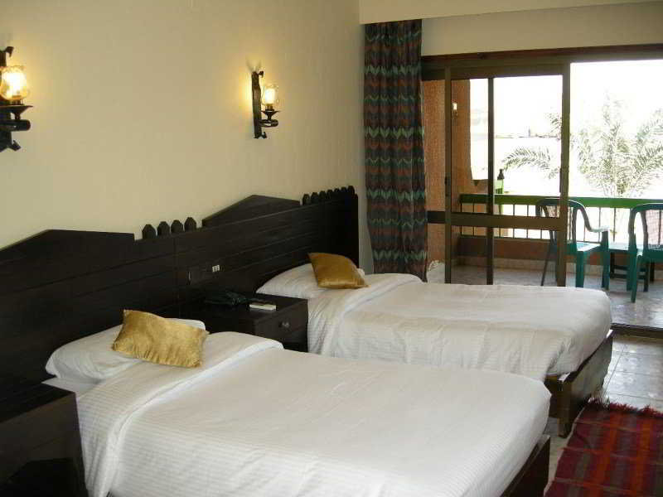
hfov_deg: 51.4
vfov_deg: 39.7
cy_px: 248
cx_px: 332
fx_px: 690
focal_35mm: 36
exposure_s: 1/57
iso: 71
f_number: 2.7
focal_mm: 7.5
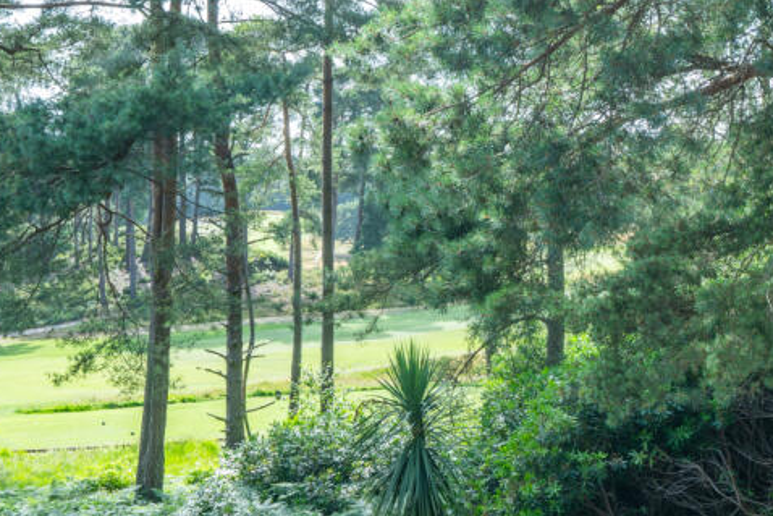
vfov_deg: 18.2
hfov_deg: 26.9
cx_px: 506
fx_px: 1611
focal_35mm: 75
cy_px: 214
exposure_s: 1/40
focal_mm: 35
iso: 200
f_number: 11
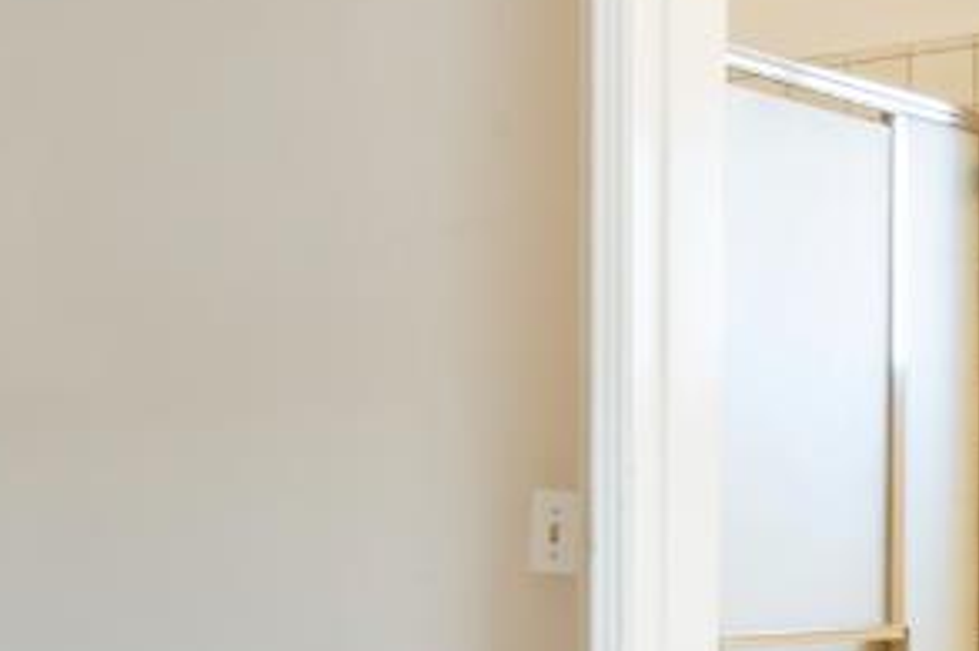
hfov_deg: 21.4
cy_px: 444
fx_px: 2229
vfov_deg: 16.6
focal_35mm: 82
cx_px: -424
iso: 400
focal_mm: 16
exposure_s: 1
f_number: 11
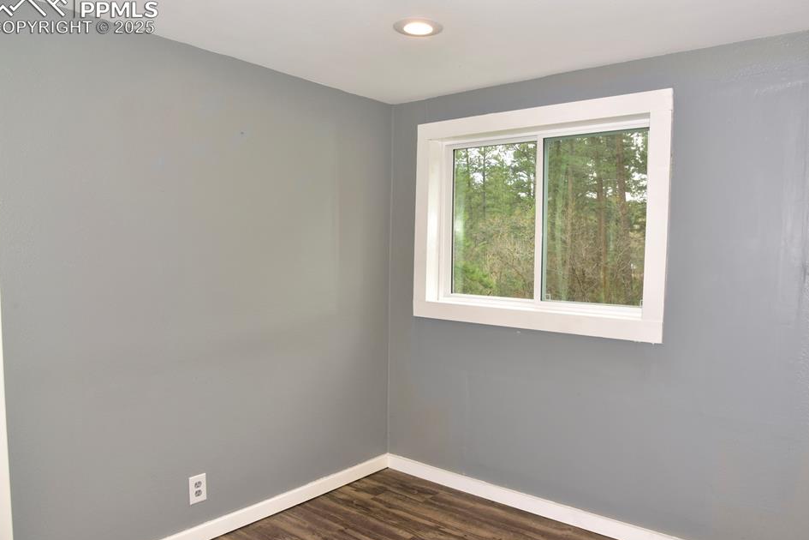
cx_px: 425
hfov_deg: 69.4
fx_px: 584
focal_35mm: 26
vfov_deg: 49.5
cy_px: 279
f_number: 8
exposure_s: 1/60
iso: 400
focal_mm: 24
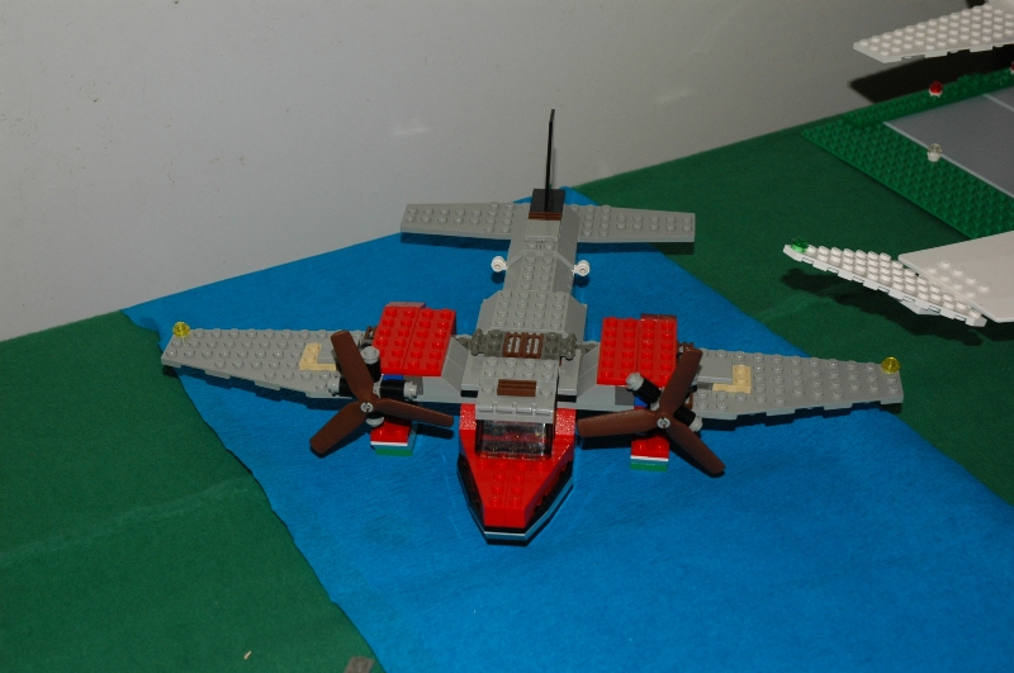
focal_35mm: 60
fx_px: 1688
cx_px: 507
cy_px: 336
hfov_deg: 33.4
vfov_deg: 22.6
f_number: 8
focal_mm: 40
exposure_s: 1/60
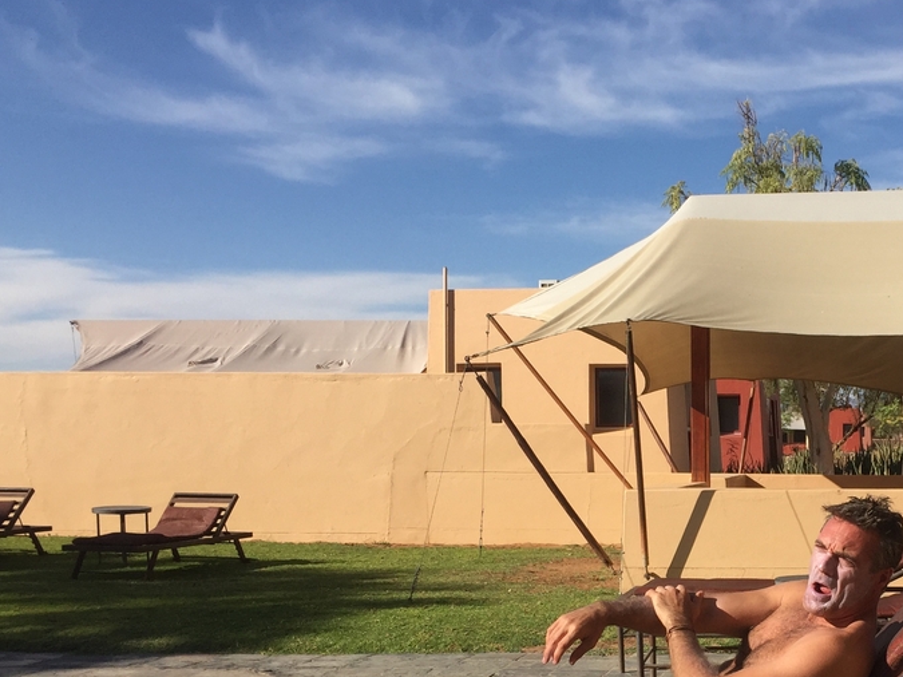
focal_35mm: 55
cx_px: 765
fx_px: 1434
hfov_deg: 33.6
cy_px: 526
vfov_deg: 26.1
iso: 32
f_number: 2.2
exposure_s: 1/2475
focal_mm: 4.15
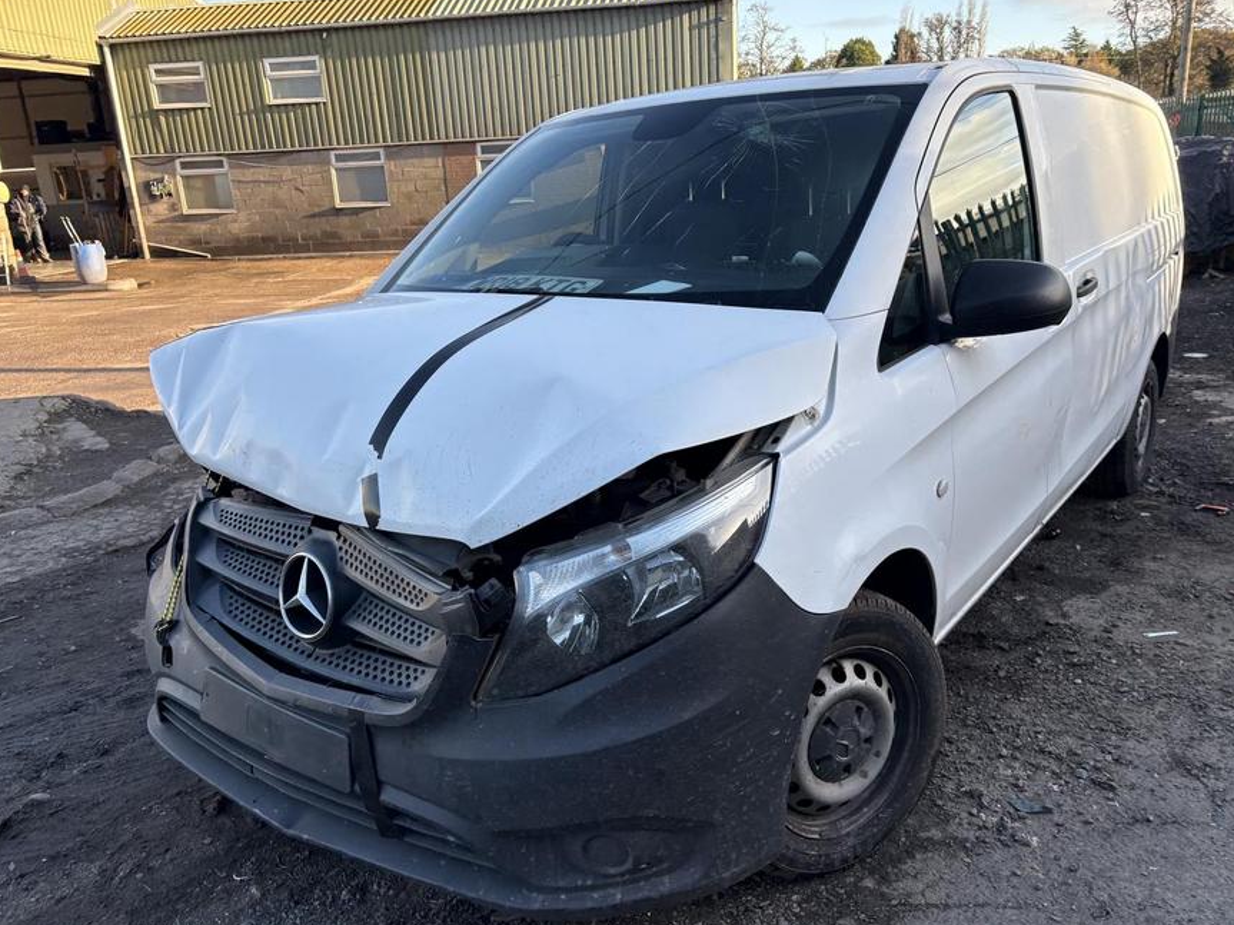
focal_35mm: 27
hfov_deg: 65.3
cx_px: 608
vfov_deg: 51.3
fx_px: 962
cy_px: 463
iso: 50
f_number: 1.6
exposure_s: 1/623
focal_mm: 5.96
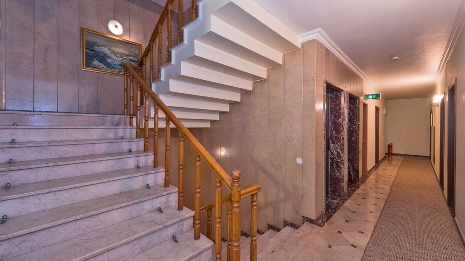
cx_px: 230
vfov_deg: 70.5
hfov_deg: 103.0
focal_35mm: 15
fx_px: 185
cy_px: 126
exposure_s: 8
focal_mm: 14
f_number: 11
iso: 100
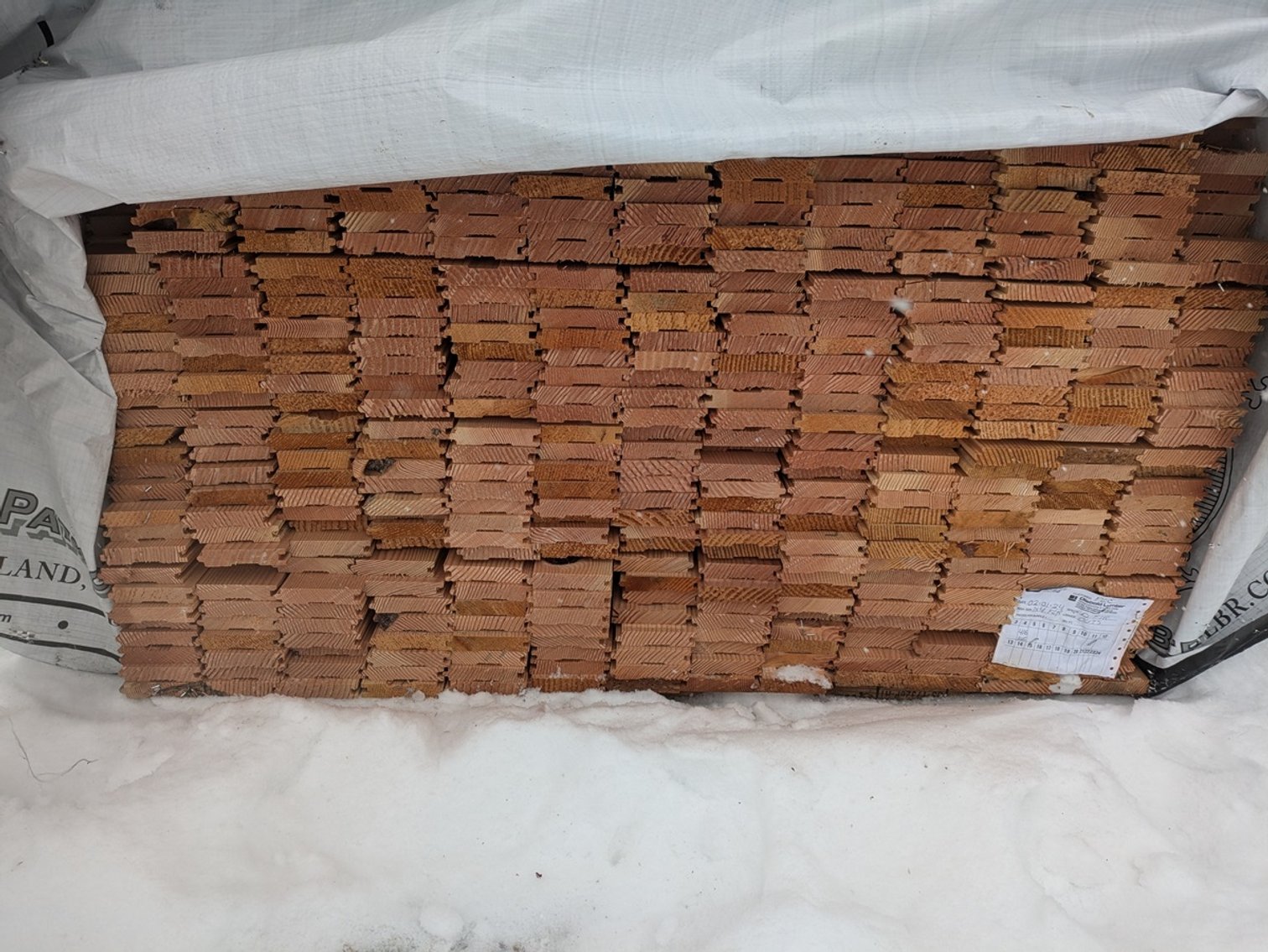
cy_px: 476
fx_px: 916
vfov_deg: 54.9
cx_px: 634
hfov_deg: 69.4
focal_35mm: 25
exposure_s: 1/477
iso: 38
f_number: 1.89
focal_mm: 5.43
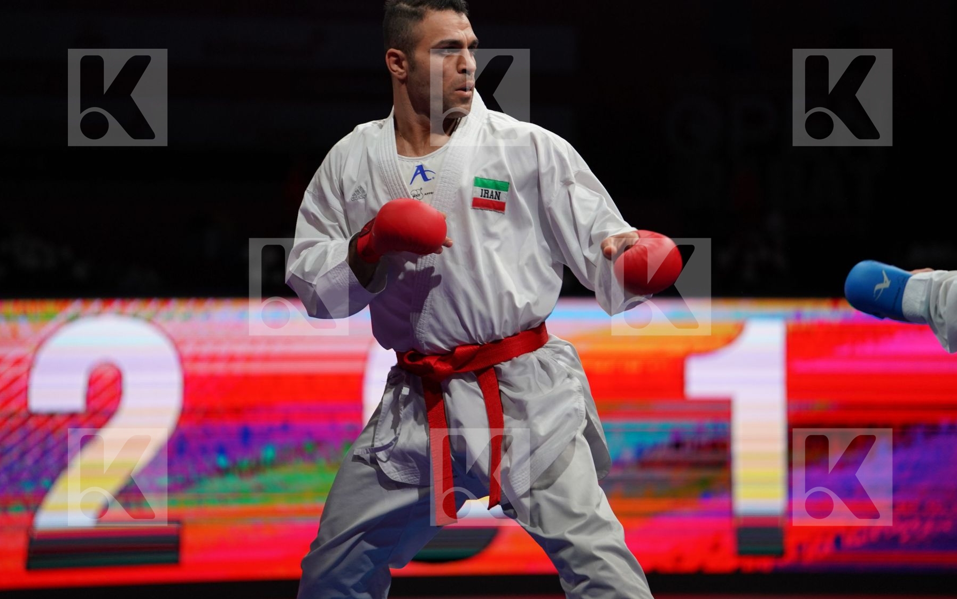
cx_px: 480
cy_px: 287
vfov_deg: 6.4
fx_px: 5347
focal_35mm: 205
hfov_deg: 10.2
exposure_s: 1/1000
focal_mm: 200
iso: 1600
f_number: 2.8
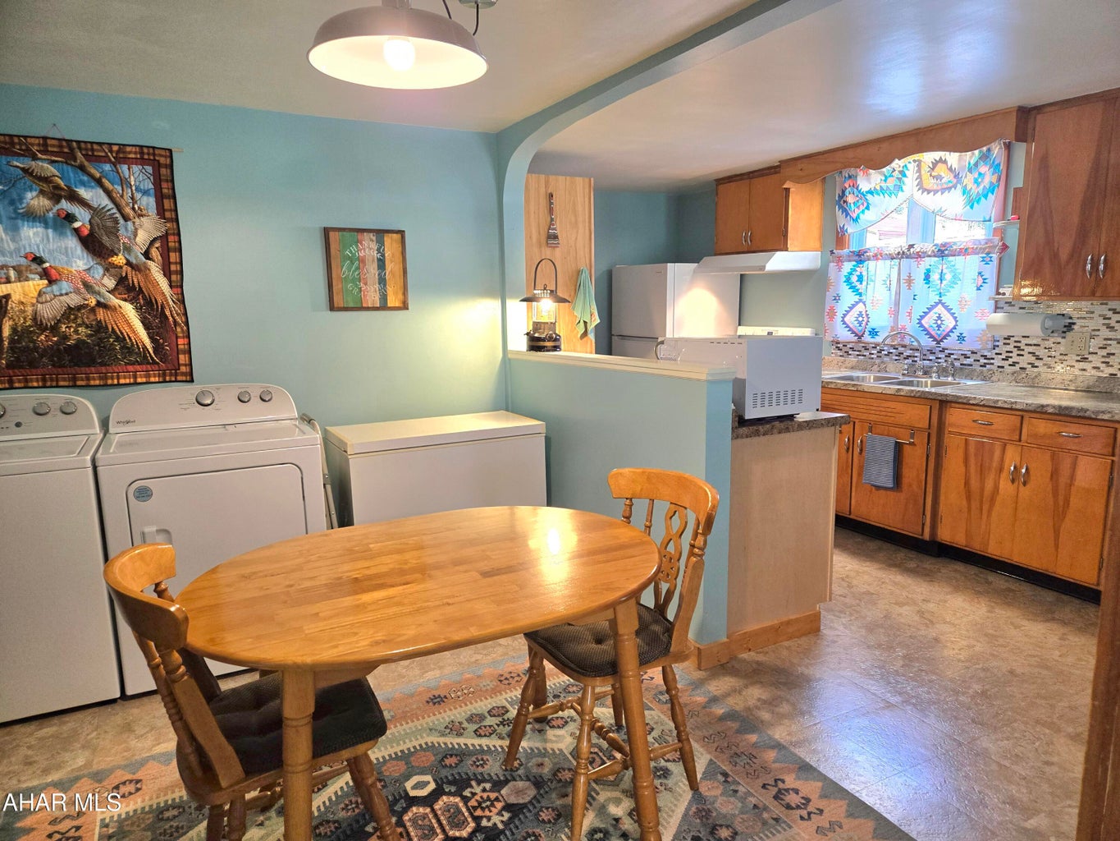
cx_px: 560
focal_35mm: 23
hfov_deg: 73.9
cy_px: 420
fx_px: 744
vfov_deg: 58.9
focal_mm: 5.4
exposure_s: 1/120
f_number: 1.8
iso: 200
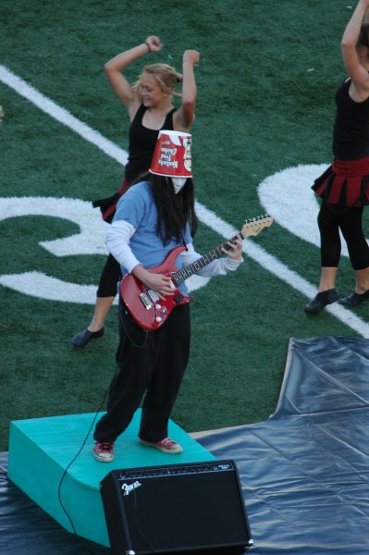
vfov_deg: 3.4
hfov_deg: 2.3
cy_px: 278
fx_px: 9240
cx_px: 184
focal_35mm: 600
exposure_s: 1/160
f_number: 5.6
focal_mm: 400
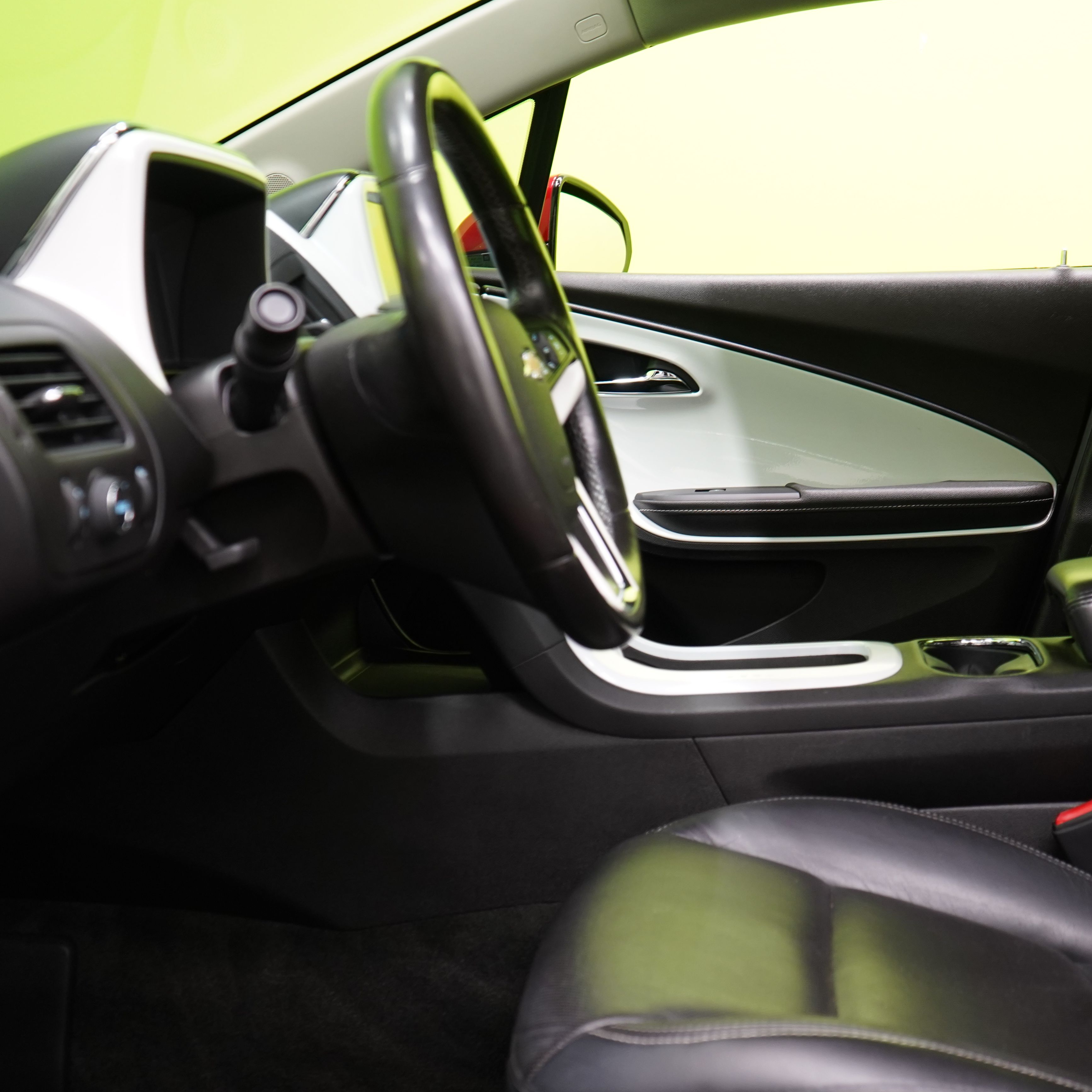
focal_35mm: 50
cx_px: 758
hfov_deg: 33.6
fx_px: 1785
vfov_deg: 34.0
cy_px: 603
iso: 1250
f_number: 4.5
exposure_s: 1/25
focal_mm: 34
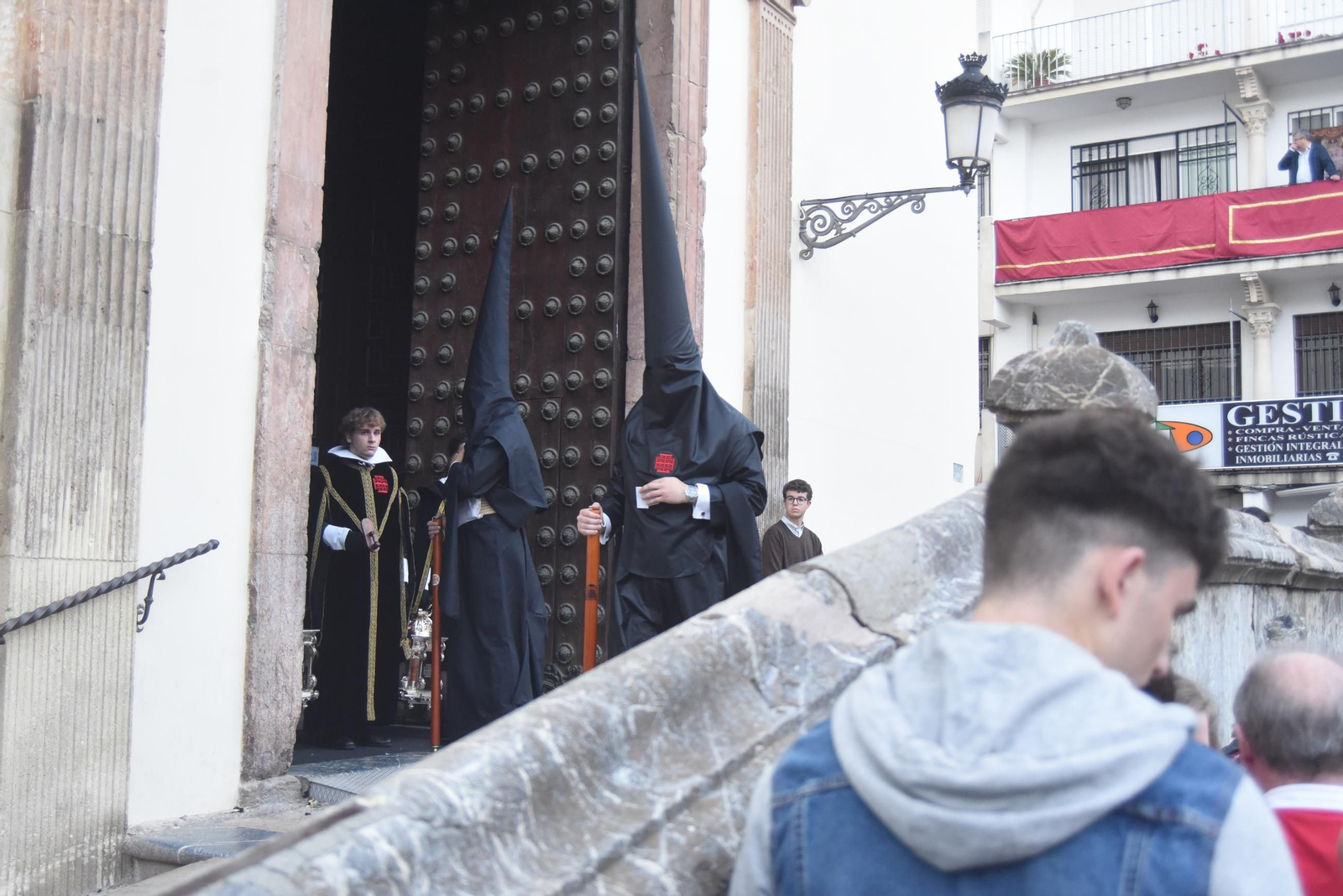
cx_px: 672
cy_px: 448
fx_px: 1567
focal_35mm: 42
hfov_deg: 46.4
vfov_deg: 31.9
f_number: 6.3
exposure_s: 1/125
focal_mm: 42
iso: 3200
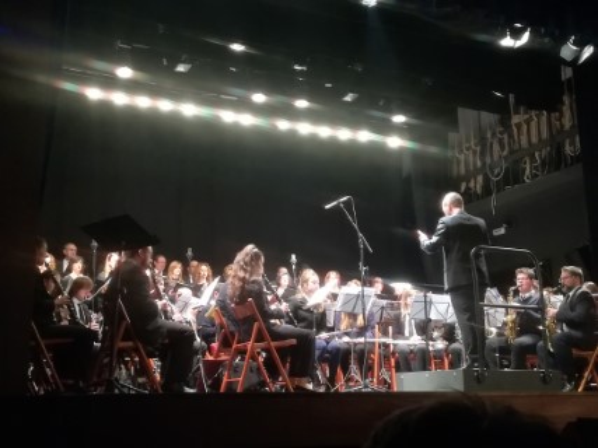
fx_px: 743
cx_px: 299
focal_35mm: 43
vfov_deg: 33.6
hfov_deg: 43.9
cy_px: 224
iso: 500
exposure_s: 1/24
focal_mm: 3.83
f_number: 2.2
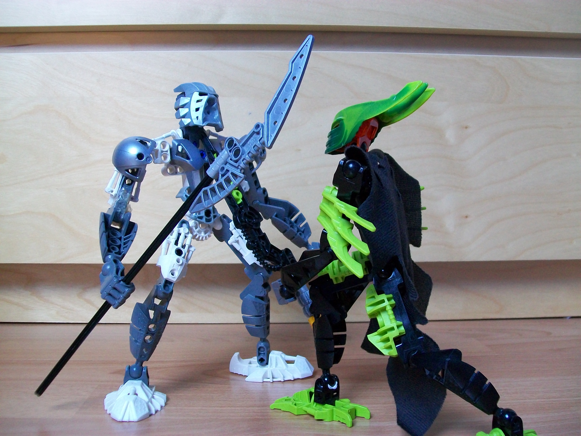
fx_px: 604
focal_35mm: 36
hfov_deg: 51.4
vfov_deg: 39.7
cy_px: 218
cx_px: 290
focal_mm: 6
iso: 160
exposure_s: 1/15
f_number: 2.7
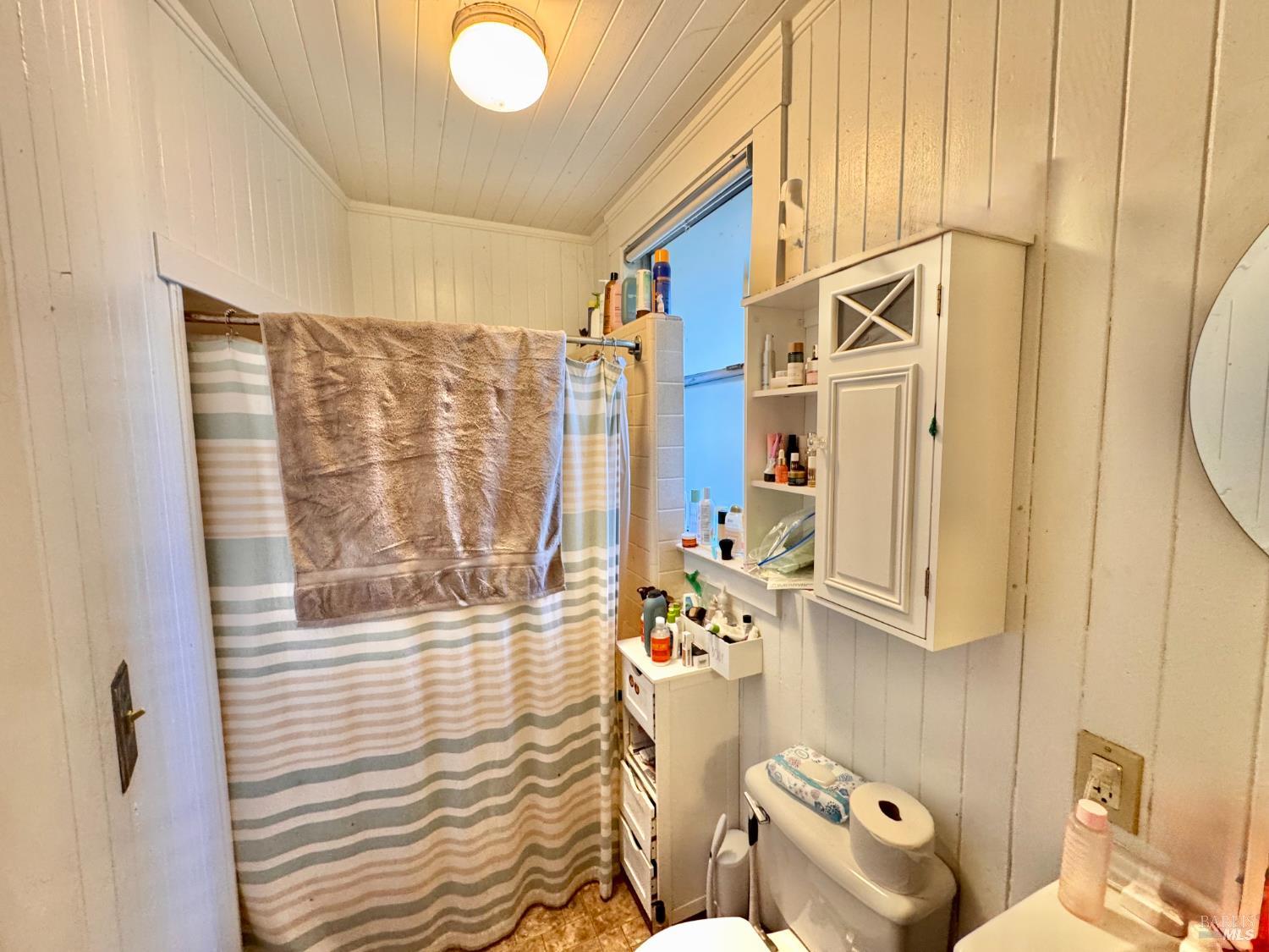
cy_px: 476
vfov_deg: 85.7
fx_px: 513
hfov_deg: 102.1
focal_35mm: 14
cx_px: 634
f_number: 2.2
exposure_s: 1/60
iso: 200
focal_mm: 2.22
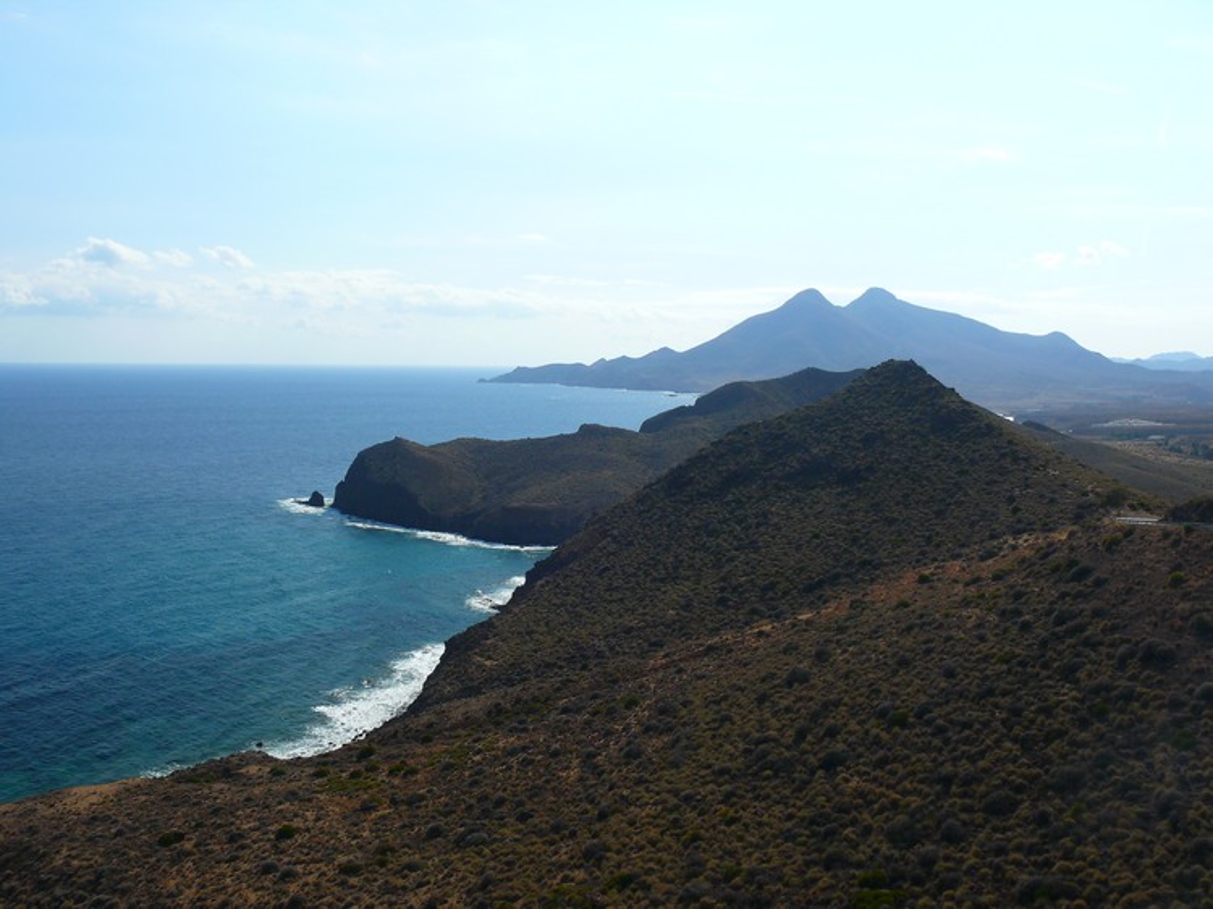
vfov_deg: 40.7
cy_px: 454
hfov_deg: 52.6
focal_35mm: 35
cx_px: 606
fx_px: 1226
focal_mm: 7.4
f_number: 5.6
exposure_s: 1/250
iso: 100
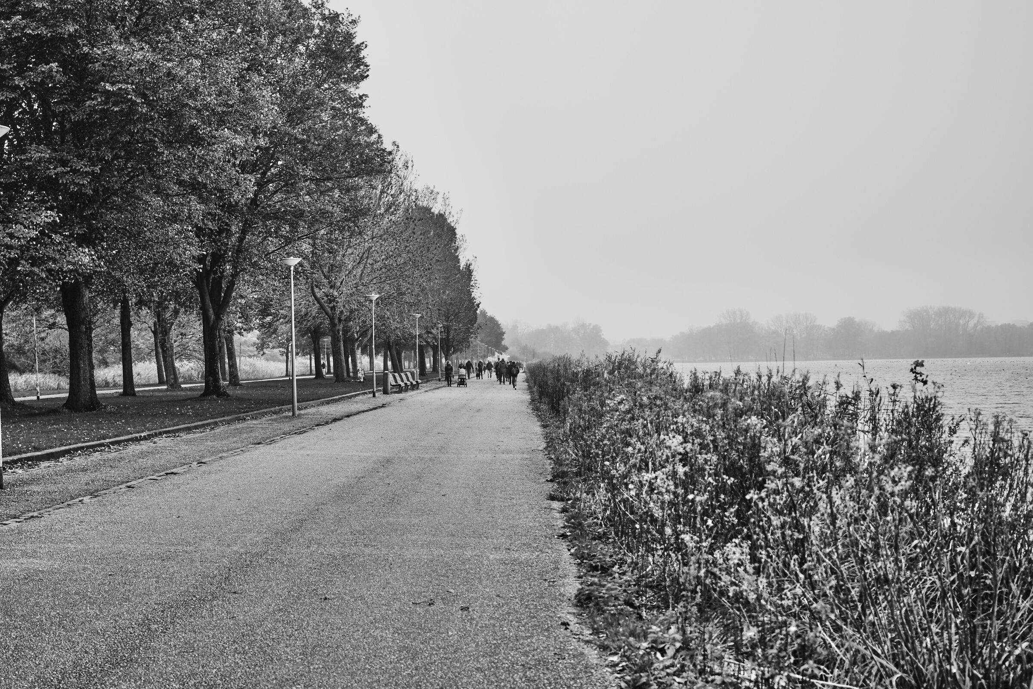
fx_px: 1506
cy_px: 344
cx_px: 516
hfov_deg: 37.9
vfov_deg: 25.8
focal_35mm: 52
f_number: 2.8
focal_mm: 35
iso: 80
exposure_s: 1/20
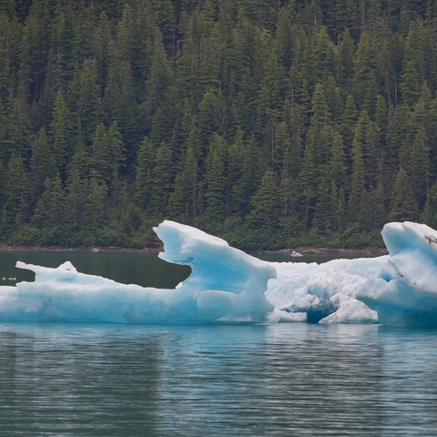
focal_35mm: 521
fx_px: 7441
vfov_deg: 3.4
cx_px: 297
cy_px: 274
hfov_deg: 3.4
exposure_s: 1/500
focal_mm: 230
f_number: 5.3
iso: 180
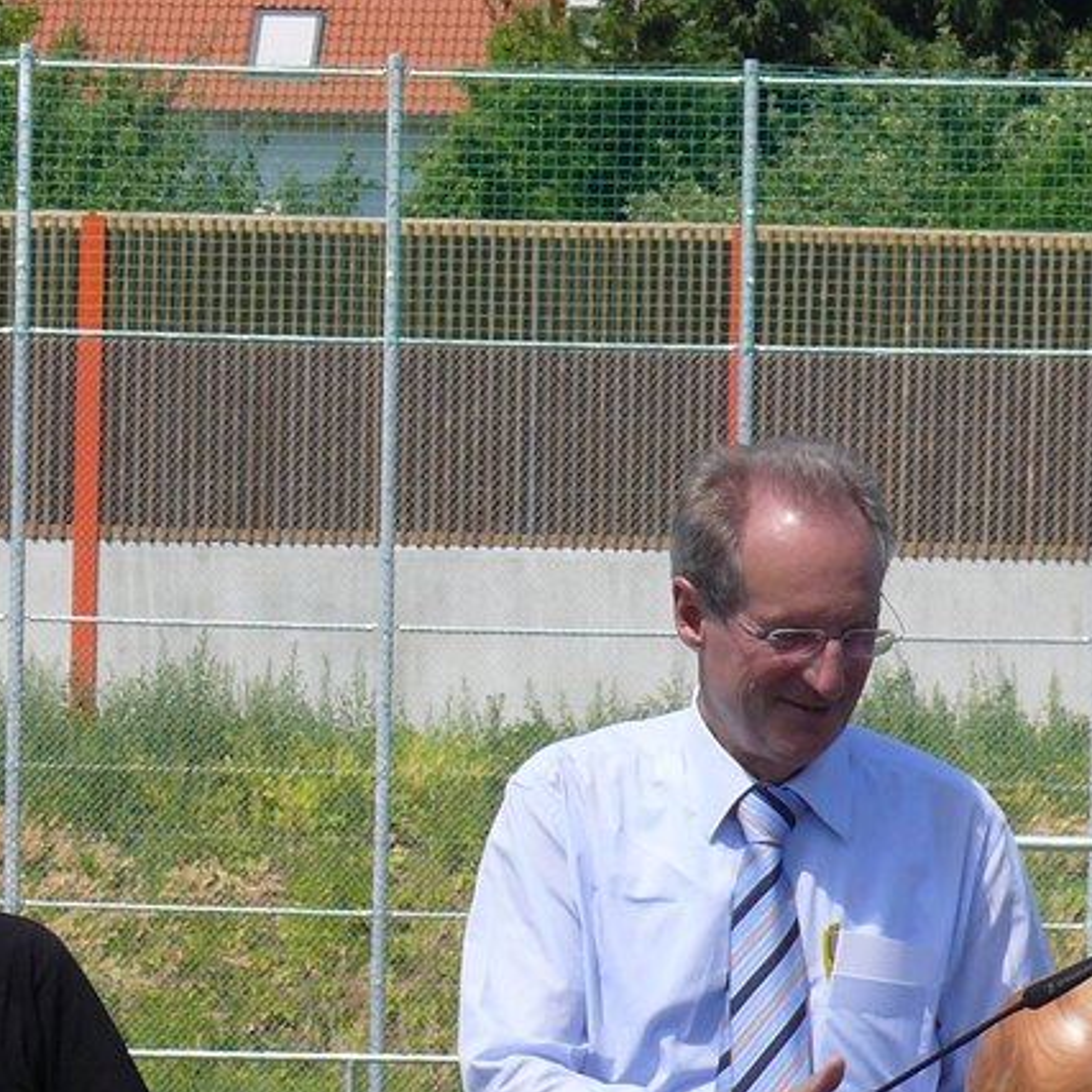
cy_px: 793
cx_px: 780
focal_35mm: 294
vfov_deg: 6.0
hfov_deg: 6.0
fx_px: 10493
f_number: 5.6
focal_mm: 21.2
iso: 100
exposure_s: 1/500
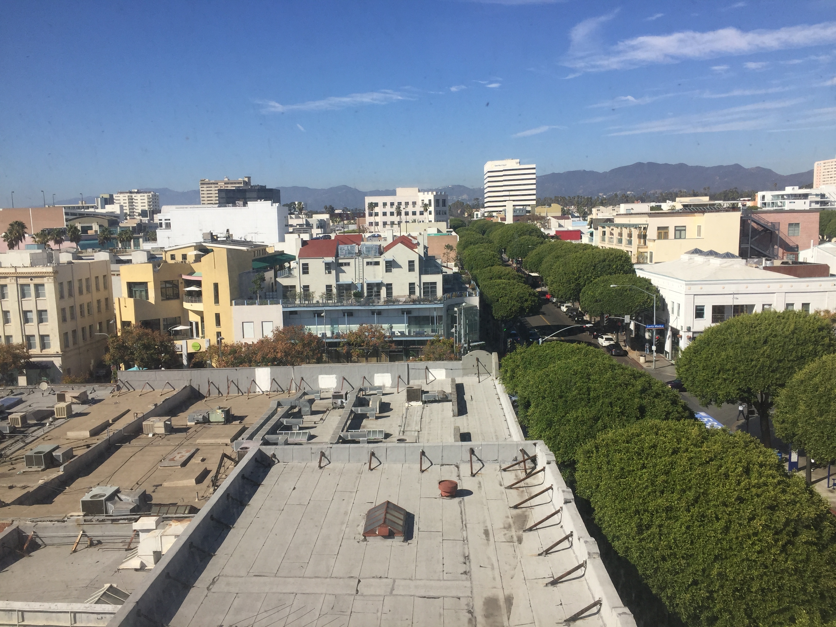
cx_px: 418
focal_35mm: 29
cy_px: 314
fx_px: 700
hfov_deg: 61.7
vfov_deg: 48.2
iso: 32
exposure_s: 1/2639
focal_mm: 4.15
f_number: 2.2
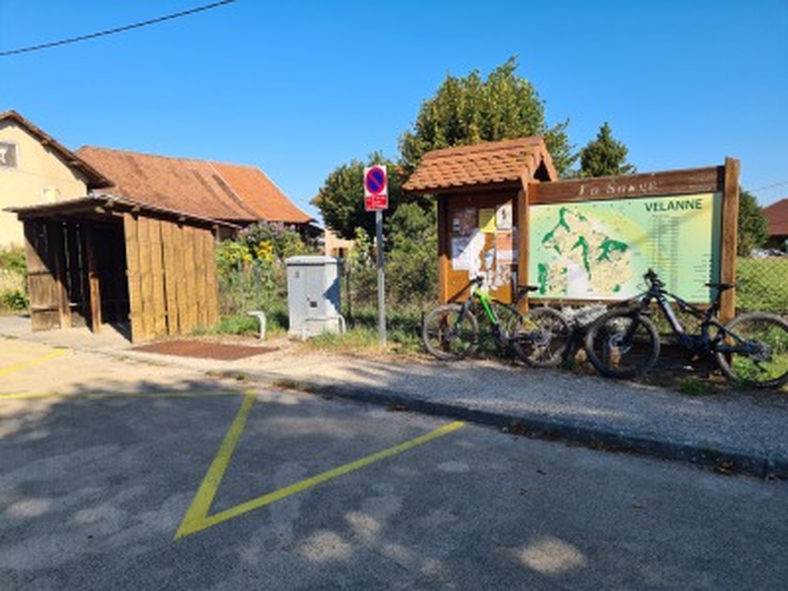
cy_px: 296
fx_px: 592
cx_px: 394
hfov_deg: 67.3
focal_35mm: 26
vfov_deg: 53.1
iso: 50
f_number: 1.8
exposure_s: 1/1620
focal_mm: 5.4
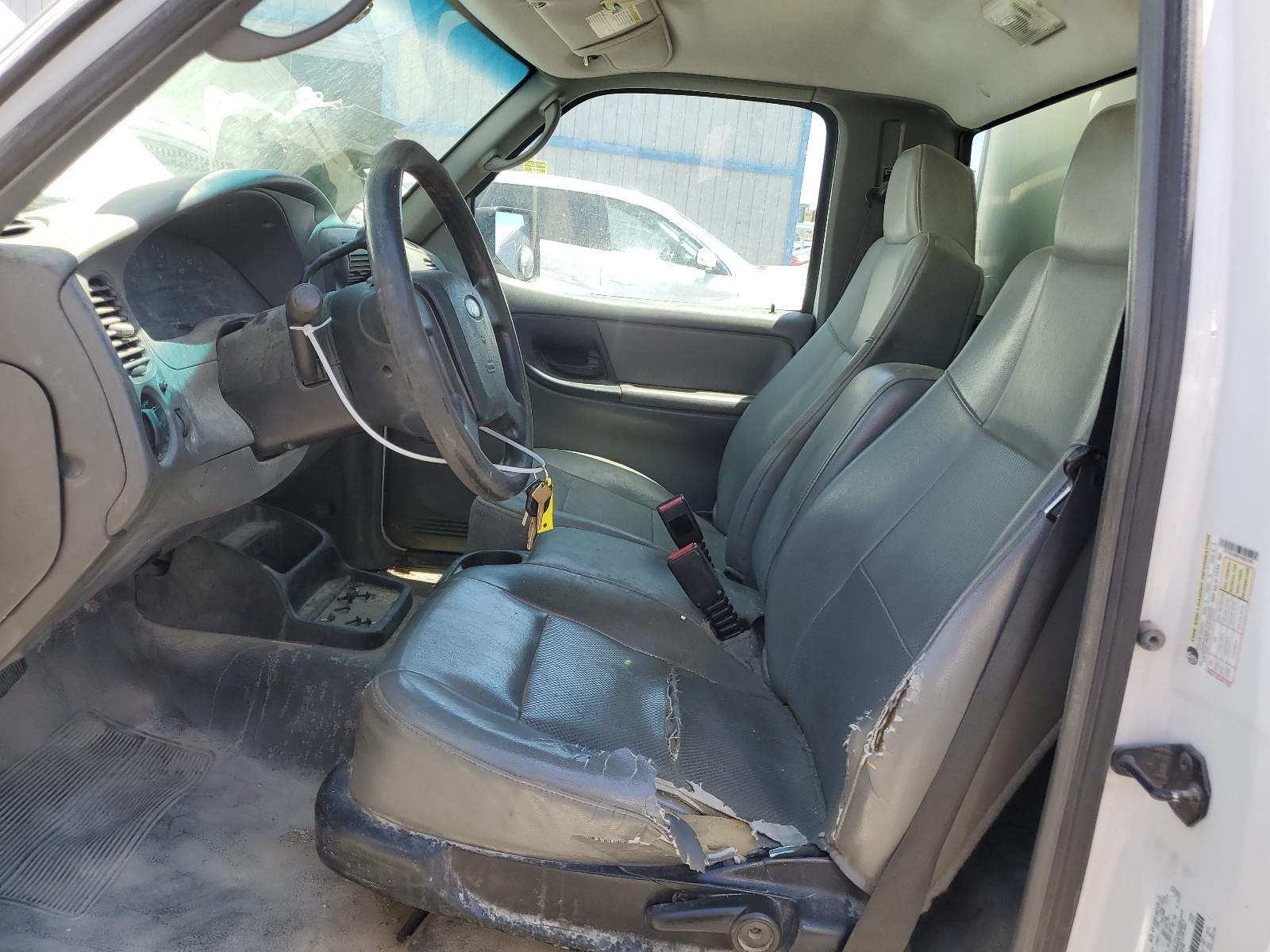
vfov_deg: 53.1
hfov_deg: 67.3
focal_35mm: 26
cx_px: 635
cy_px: 476
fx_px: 954
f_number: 1.5
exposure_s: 1/455
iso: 50
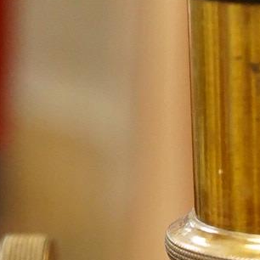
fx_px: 2090
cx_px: 307
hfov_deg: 7.1
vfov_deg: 6.7
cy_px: 653
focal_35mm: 246
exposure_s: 1/200
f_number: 3.5
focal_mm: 30
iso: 2500
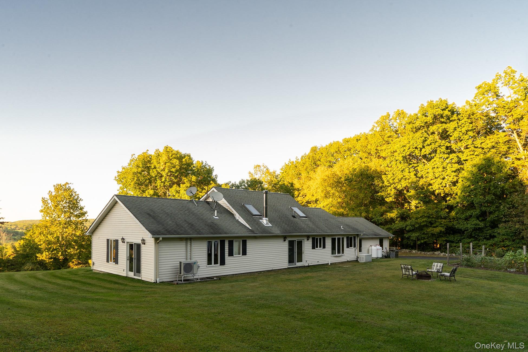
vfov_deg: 53.1
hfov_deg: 73.7
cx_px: 264
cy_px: 176
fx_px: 352
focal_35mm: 24
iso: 400
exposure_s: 1/20
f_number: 16
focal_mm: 24
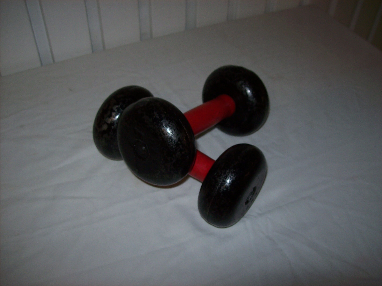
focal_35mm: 36
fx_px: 397
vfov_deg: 39.6
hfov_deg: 51.4
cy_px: 143
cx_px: 191
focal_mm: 6
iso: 80
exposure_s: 1/64
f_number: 2.7
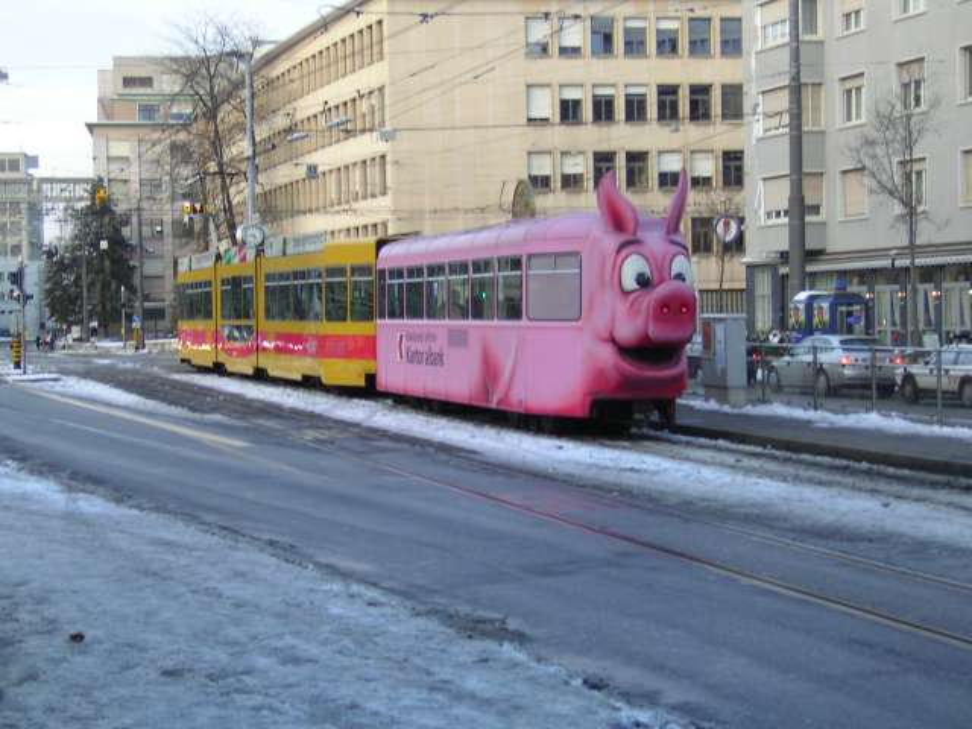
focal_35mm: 69
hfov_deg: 28.2
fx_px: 1937
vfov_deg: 21.3
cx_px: 486
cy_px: 364
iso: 100
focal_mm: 10.8
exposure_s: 1/92.3
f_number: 3.9
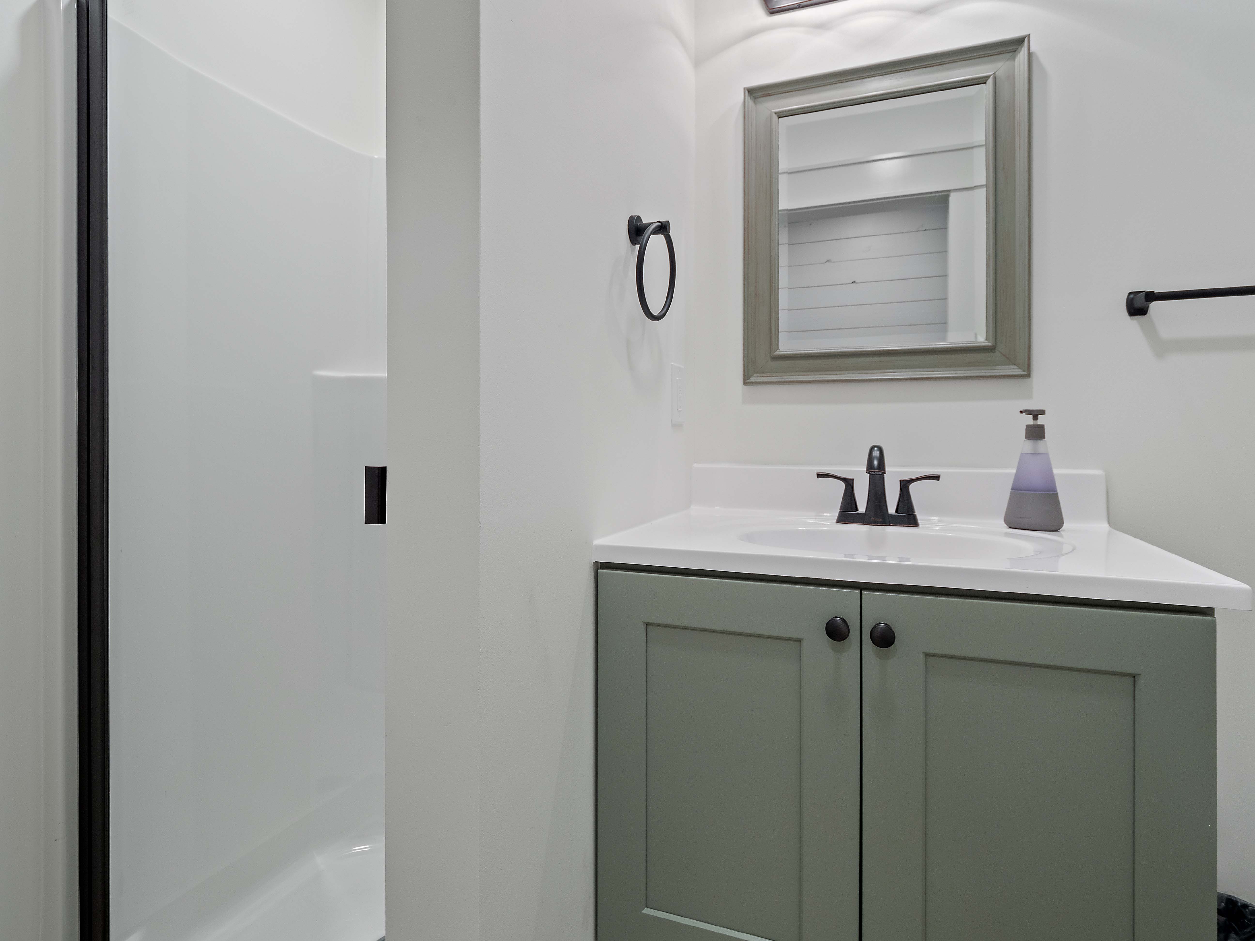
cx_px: 628
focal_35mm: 18
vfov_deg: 71.6
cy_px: 470
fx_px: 653
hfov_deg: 87.8
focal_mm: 9
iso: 200
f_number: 5.6
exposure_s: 1/6
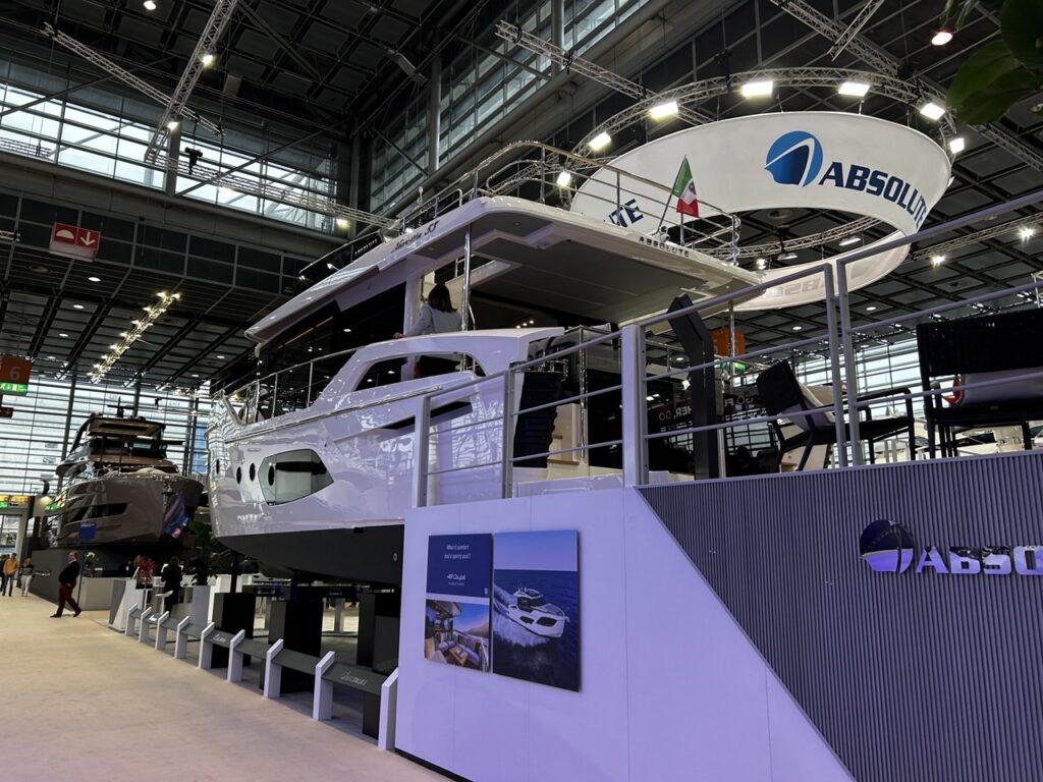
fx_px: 783
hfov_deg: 67.3
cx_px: 522
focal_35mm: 26
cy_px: 391
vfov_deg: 53.1
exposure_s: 1/100
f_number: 1.5
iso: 50
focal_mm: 5.7
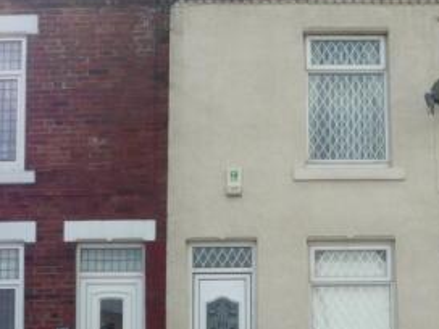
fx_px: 951
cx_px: 262
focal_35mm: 75
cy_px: 228
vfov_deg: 19.6
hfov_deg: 25.9
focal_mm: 5.8
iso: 100
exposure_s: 1/800
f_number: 2.8
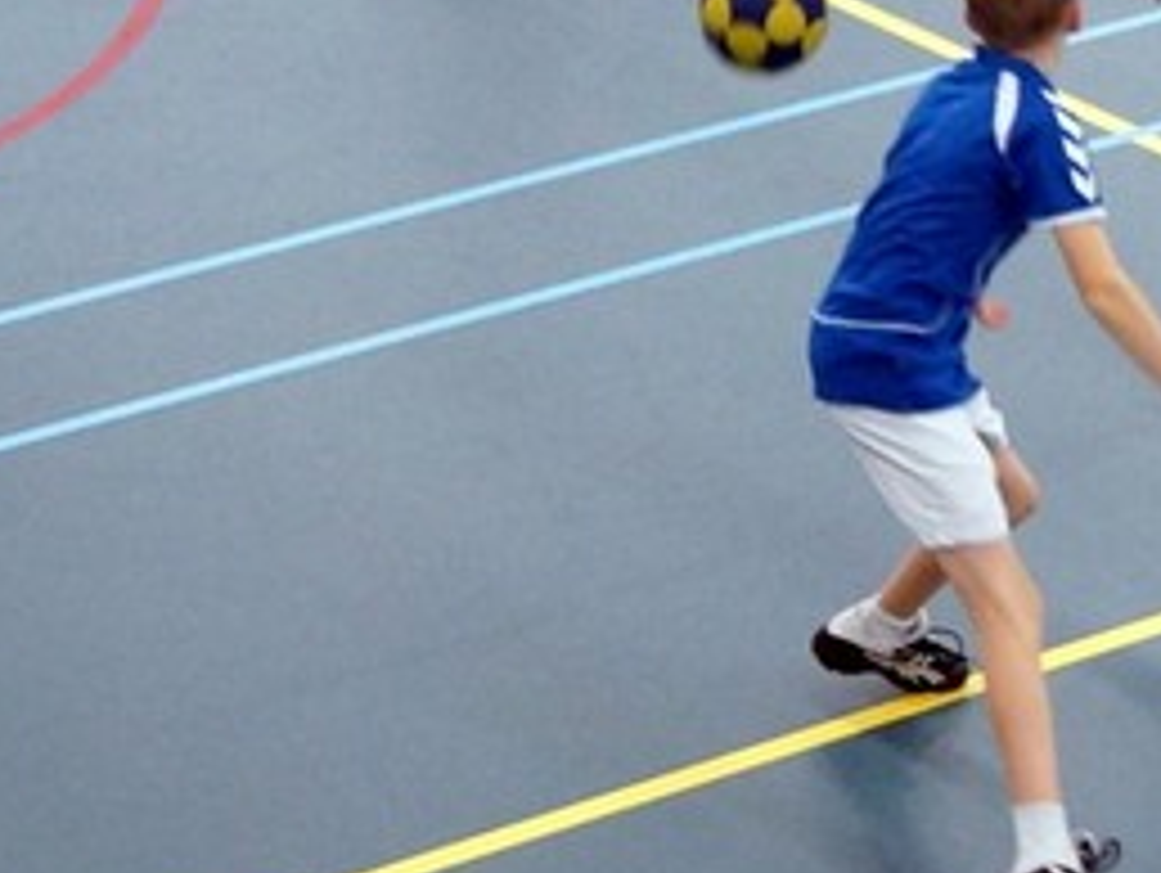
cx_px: 882
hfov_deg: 12.3
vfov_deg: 9.1
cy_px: -270
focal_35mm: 160
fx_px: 5371
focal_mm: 28
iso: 1250
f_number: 4
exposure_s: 1/160
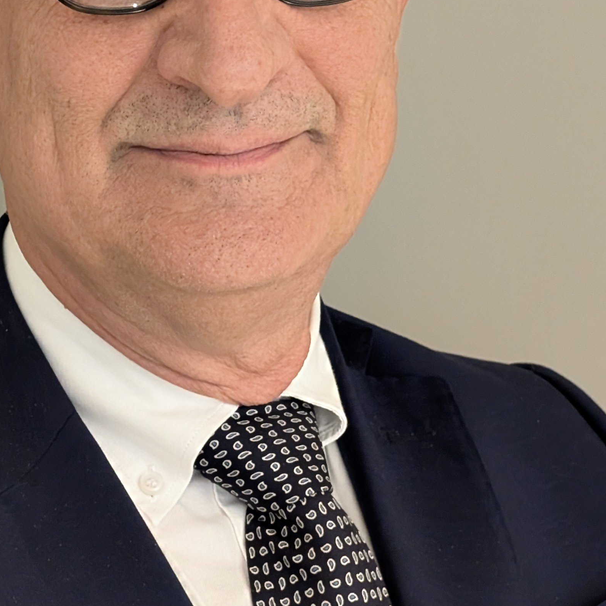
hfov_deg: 15.5
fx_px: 2218
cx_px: 201
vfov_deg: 15.5
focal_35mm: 112
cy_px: 206
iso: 670
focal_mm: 6.9
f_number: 1.68
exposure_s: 1/100
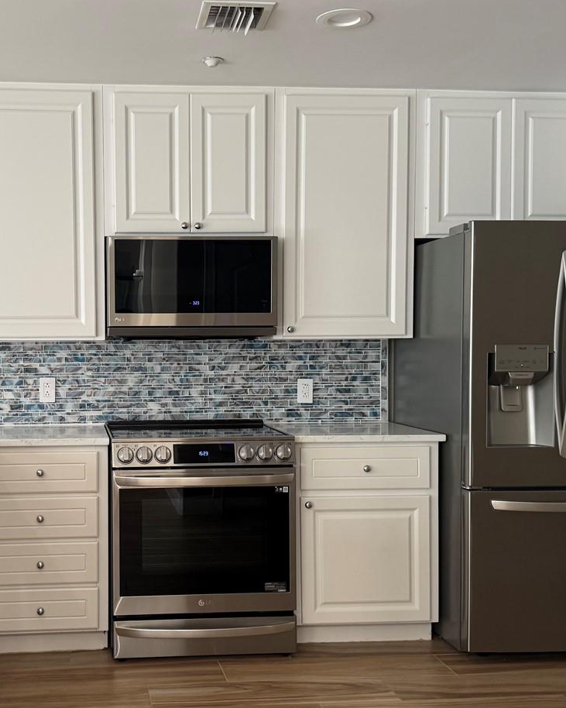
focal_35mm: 41
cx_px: 149
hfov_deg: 35.8
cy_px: 376
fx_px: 859
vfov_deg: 44.8
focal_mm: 6.76
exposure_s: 1/58
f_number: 1.78
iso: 200
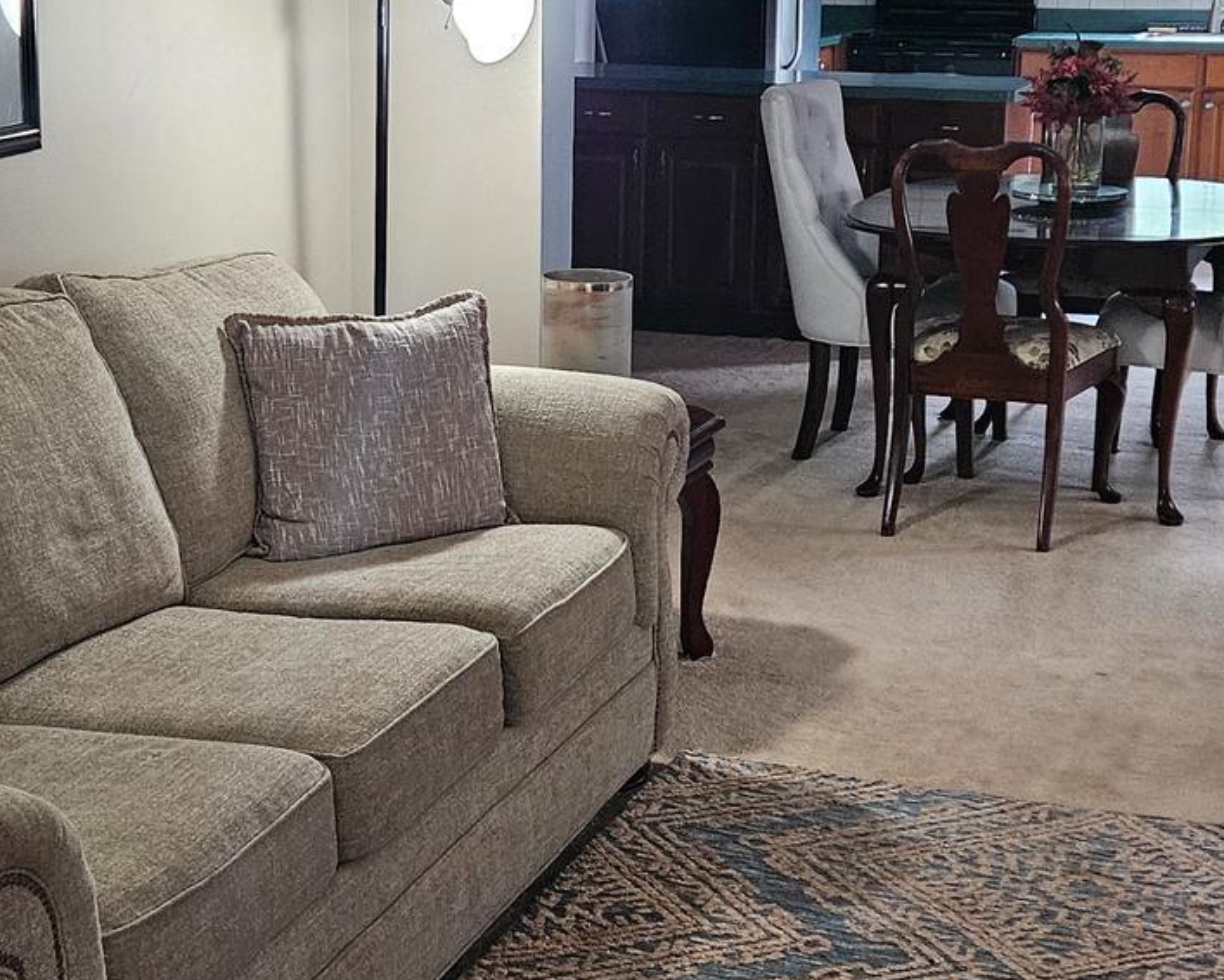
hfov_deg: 29.1
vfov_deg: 23.5
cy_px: 393
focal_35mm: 65
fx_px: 2355
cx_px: 497
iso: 1000
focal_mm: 5.4
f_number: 1.8
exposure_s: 1/120
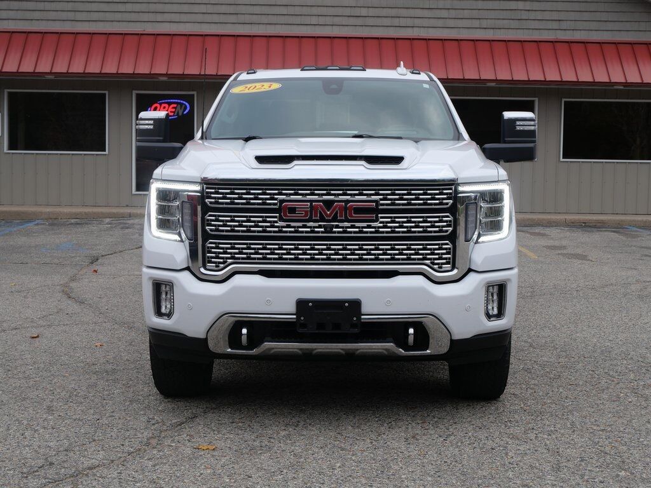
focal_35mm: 56
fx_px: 1053
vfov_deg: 26.1
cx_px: 326
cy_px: 244
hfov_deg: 34.3
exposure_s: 1/160
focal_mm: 28
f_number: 7.1
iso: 200
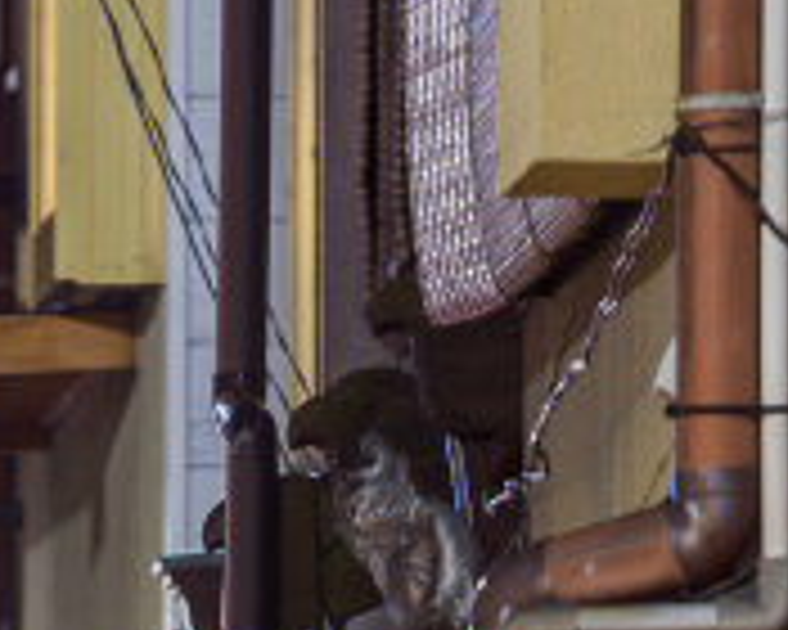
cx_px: 167
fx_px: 33094
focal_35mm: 1419
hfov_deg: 1.4
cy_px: 2164
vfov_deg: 1.1
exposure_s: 15
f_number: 8
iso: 64
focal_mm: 165
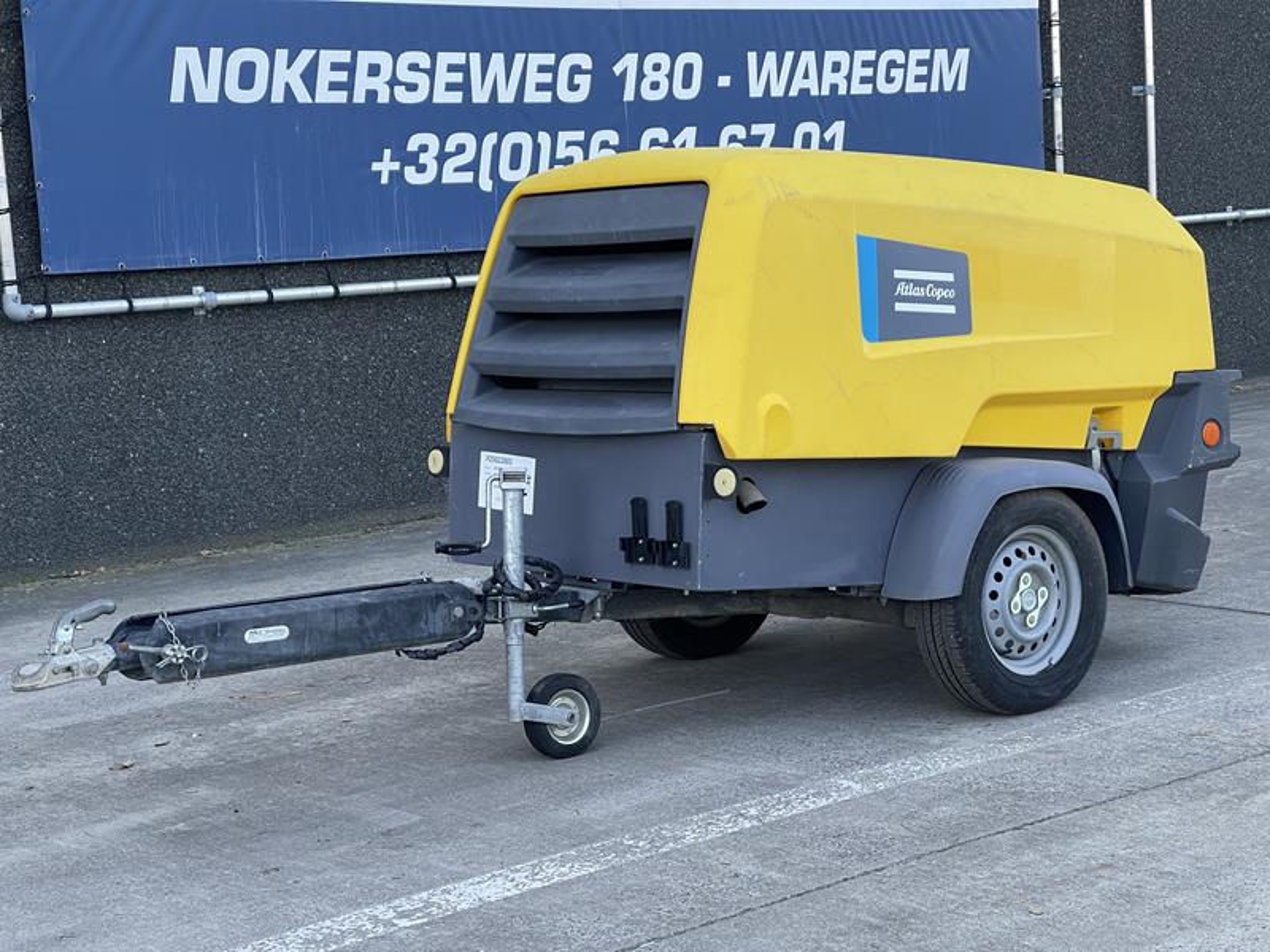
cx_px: 635
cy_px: 476
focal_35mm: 64
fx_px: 2348
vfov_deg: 22.9
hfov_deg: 30.3
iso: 20
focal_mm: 7.5
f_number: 2.2
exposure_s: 1/137
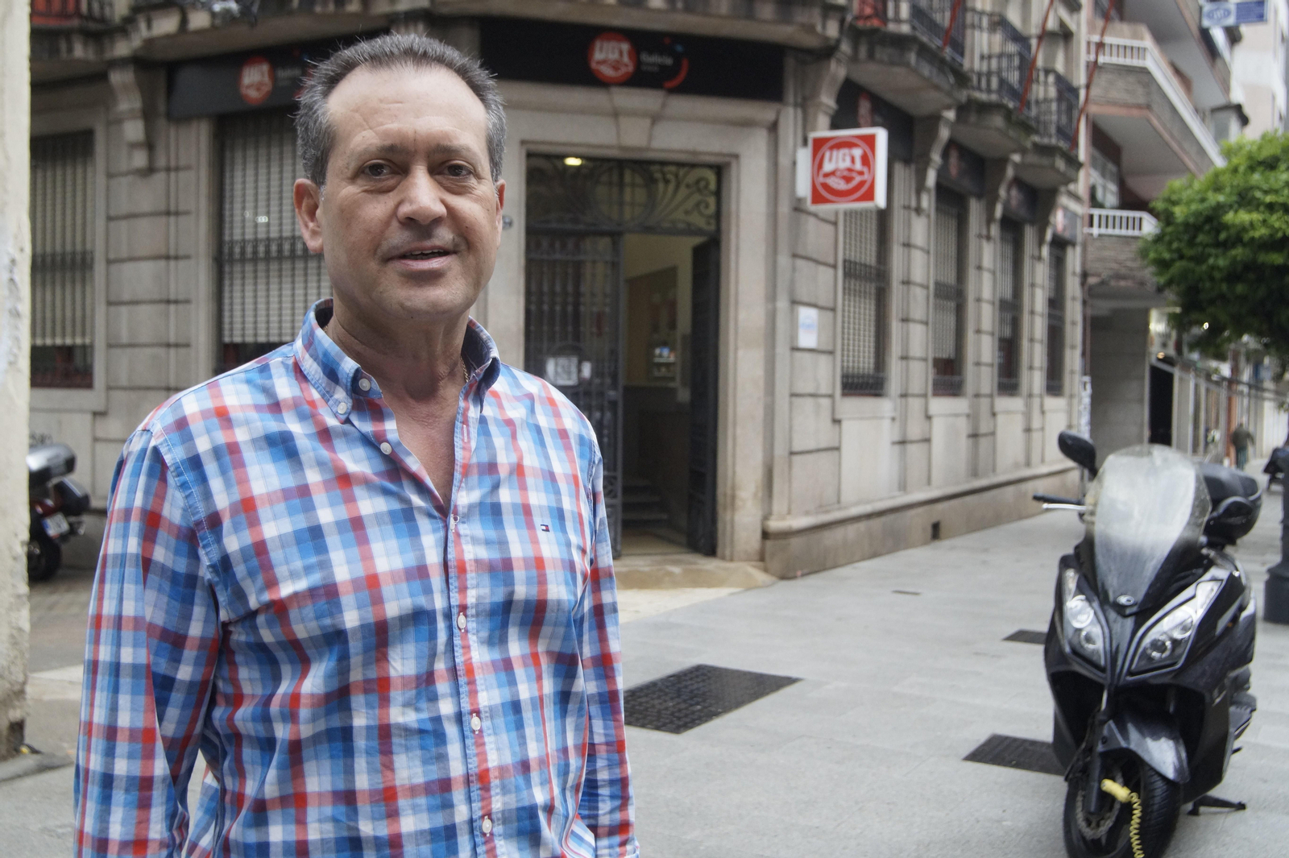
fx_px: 1288
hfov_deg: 53.2
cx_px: 644
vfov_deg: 36.8
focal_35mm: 36
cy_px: 429
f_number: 5.6
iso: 800
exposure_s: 1/160
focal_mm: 24
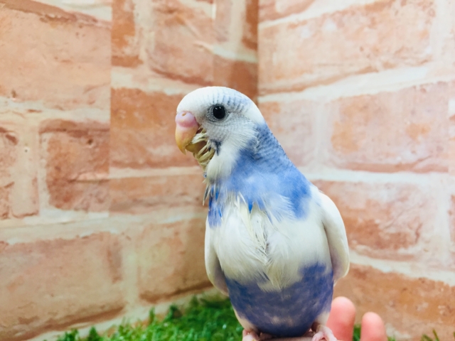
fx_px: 381
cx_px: 228
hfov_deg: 61.7
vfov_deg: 48.2
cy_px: 170
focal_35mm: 29
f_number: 2.2
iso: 50
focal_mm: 4.15
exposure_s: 1/30
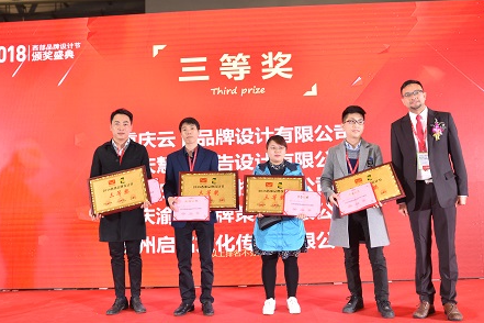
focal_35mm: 34
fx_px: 457
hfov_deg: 55.8
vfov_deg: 38.9
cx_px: 243
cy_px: 157
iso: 640
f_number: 3.2
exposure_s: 1/125
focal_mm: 30
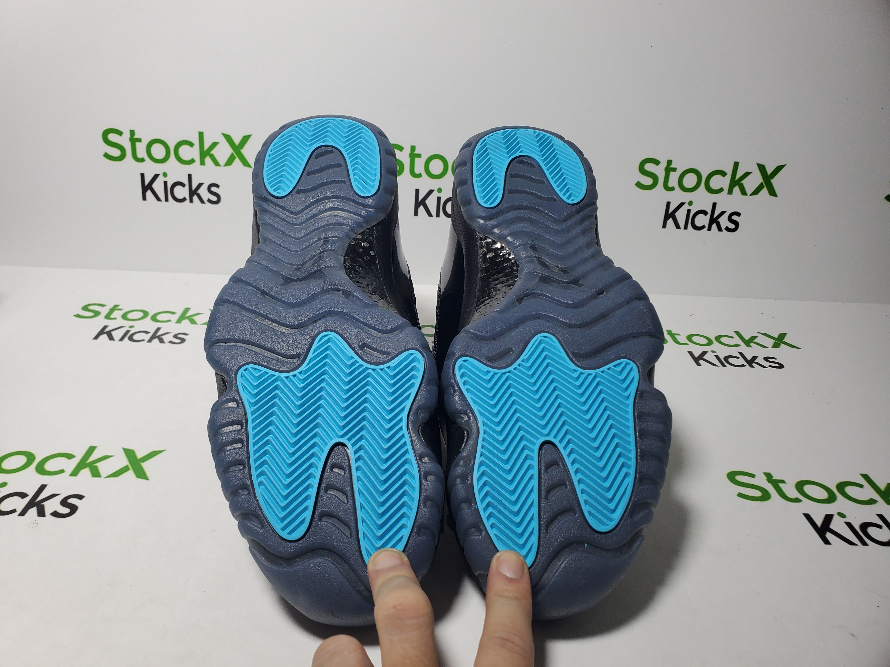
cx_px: 445
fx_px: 668
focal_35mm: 26
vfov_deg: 53.1
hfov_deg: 67.3
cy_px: 334
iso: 50
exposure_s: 1/219
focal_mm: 4.3
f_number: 2.4
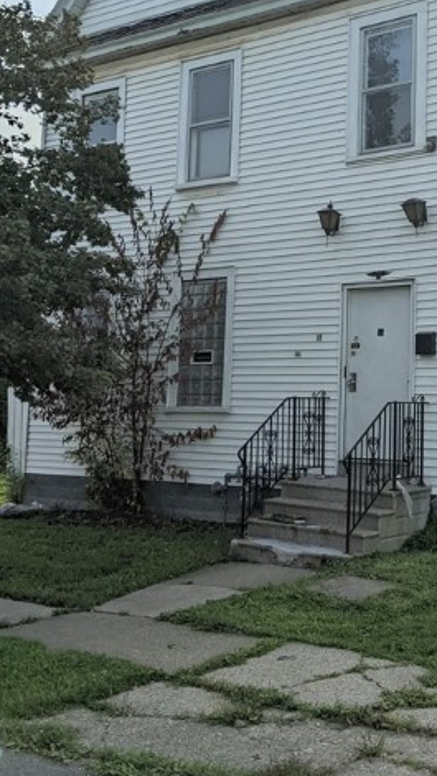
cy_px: 344
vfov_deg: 42.8
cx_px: 374
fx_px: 989
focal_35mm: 48
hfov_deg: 24.4
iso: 40
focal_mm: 4.44
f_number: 1.8
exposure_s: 1/11765
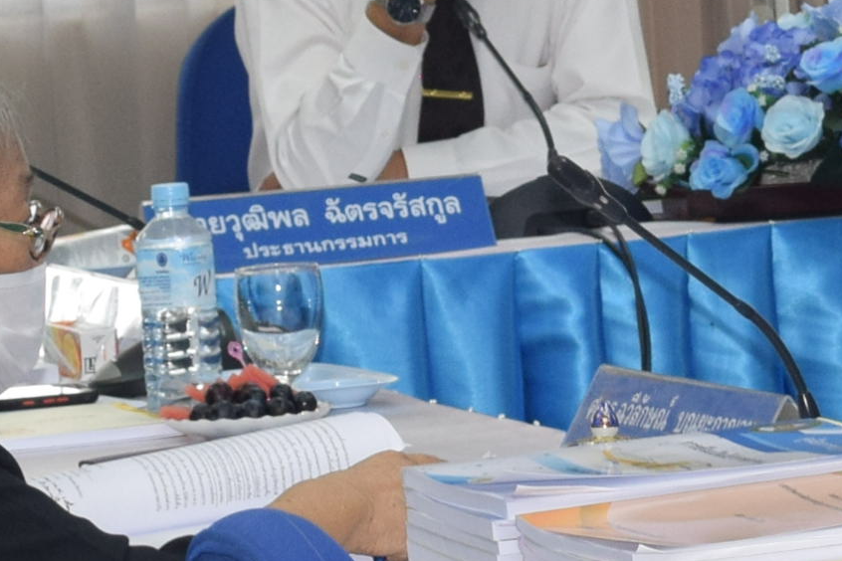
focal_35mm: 319
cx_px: 1419
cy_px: 188
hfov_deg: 6.3
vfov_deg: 4.3
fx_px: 7460
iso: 560
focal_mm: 40
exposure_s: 1/60
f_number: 8
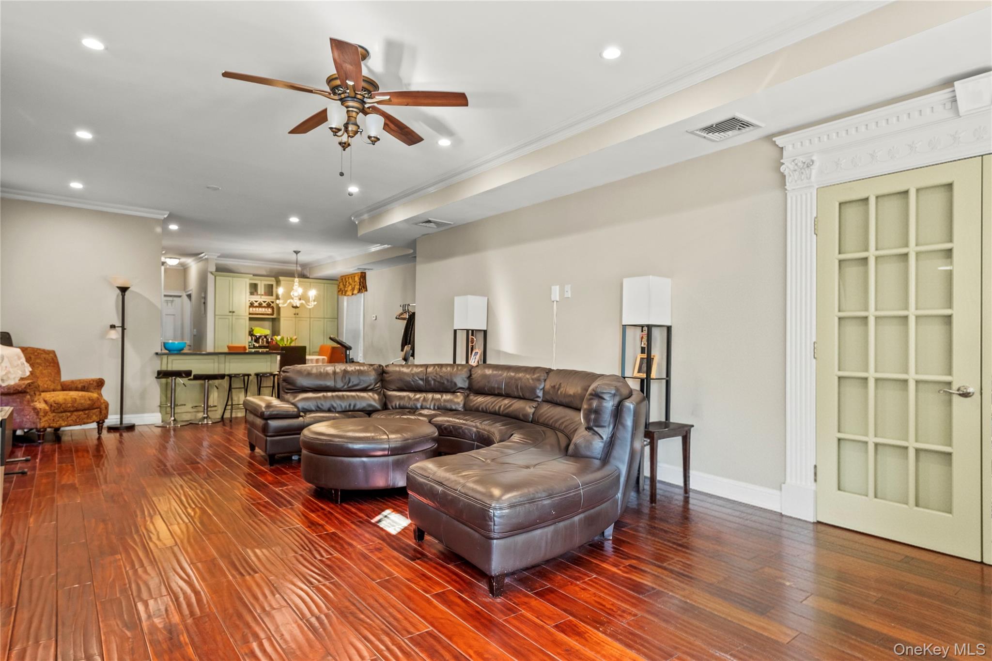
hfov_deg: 84.0
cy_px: 330
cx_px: 496
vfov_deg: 61.9
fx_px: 551
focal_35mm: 20
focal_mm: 20
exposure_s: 1/6
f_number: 8
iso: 800
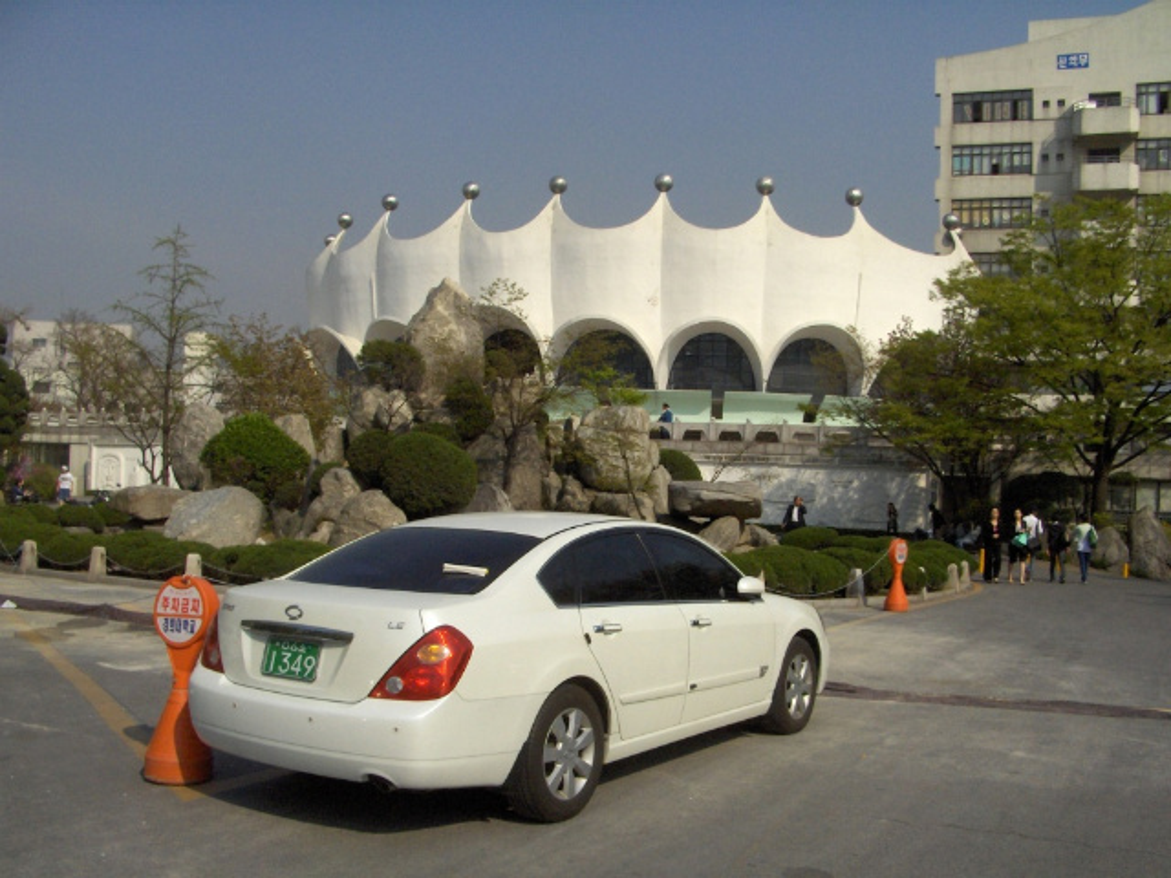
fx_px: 1184
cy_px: 439
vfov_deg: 40.7
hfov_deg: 52.6
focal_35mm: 35
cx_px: 586
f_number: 4.3
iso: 100
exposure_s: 1/2041
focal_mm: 5.8
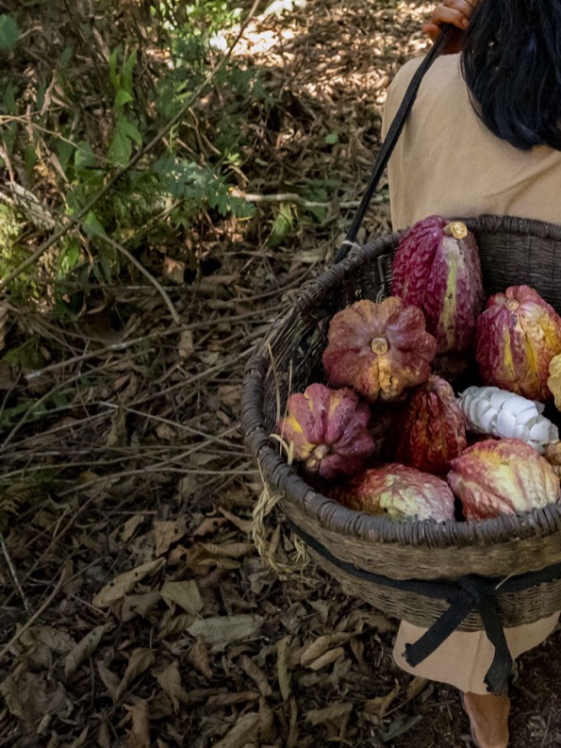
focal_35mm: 33
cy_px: 285
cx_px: 506
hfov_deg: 39.8
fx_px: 713
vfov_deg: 54.8
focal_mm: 17
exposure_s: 1/1600
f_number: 4.5
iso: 12800
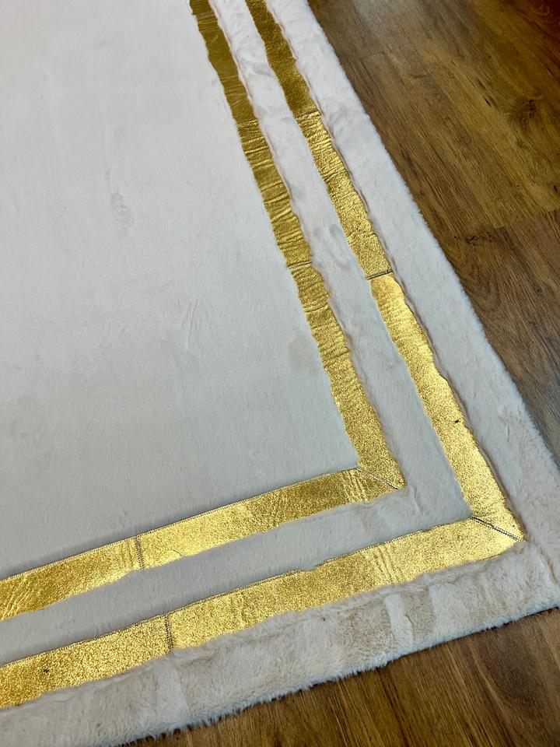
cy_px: 374
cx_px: 280
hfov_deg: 53.1
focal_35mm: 26
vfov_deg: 67.3
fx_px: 561
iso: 80
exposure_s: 1/100
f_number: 1.6
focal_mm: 5.1
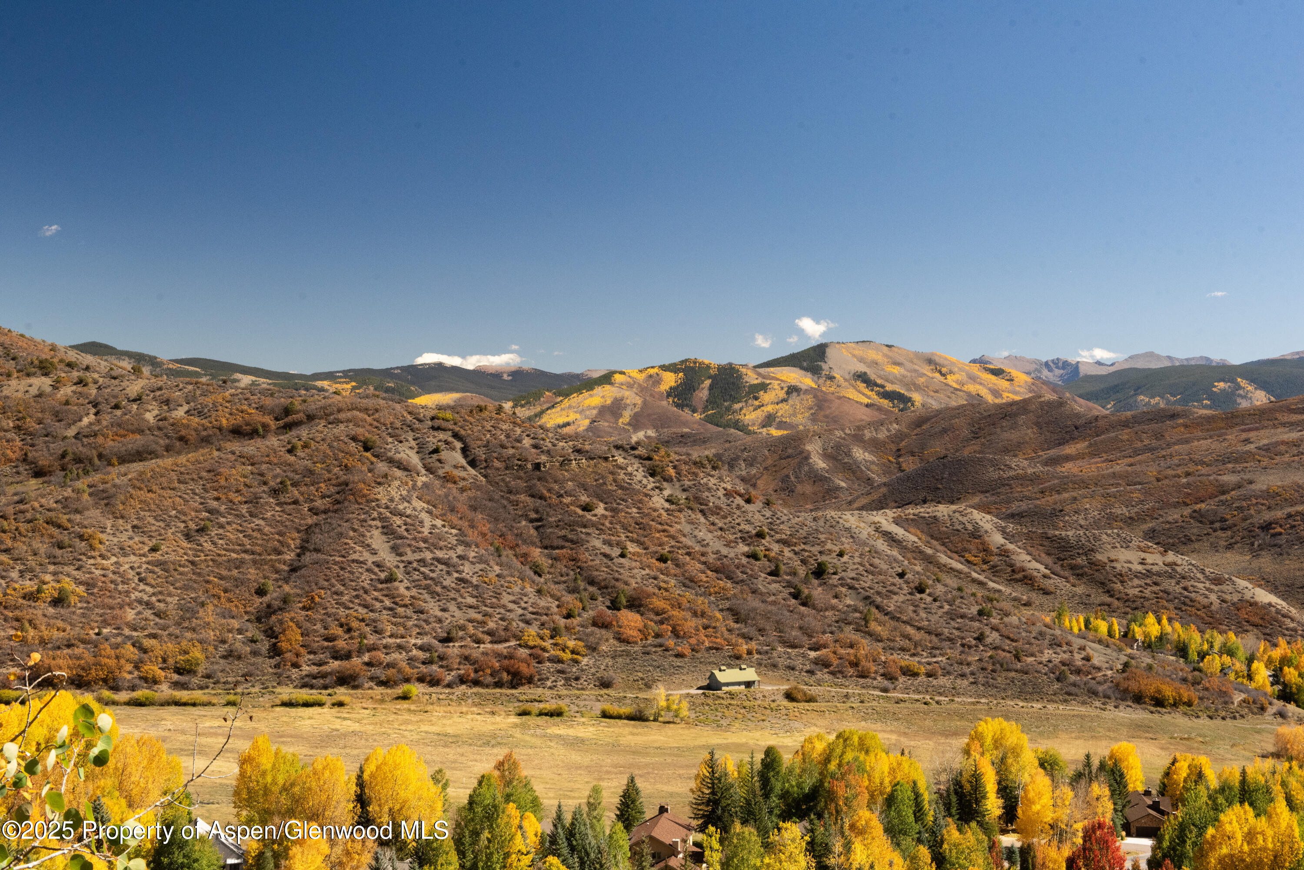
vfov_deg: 27.0
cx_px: 652
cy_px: 435
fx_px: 1812
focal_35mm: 50
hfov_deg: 39.6
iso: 1250
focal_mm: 50
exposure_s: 1/400
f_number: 14
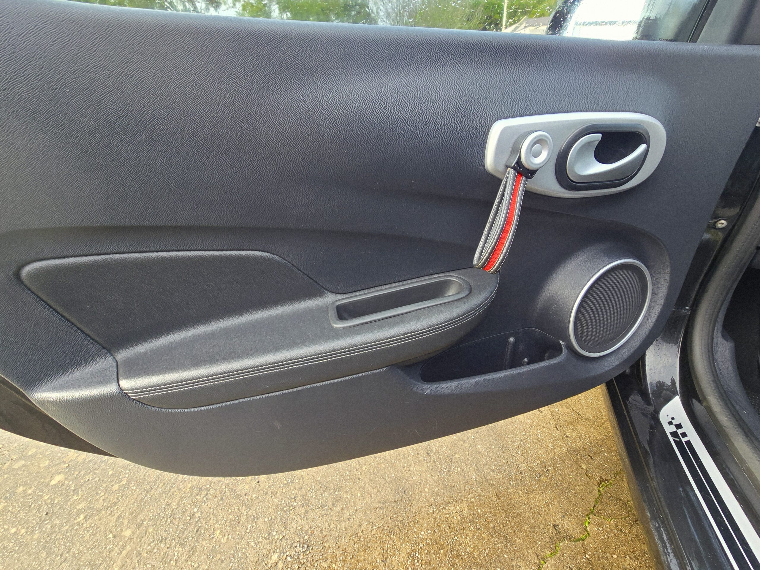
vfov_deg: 89.9
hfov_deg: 106.2
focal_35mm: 13
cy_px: 285
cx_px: 380
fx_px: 285
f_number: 2.2
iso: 50
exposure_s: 1/173
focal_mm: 2.2
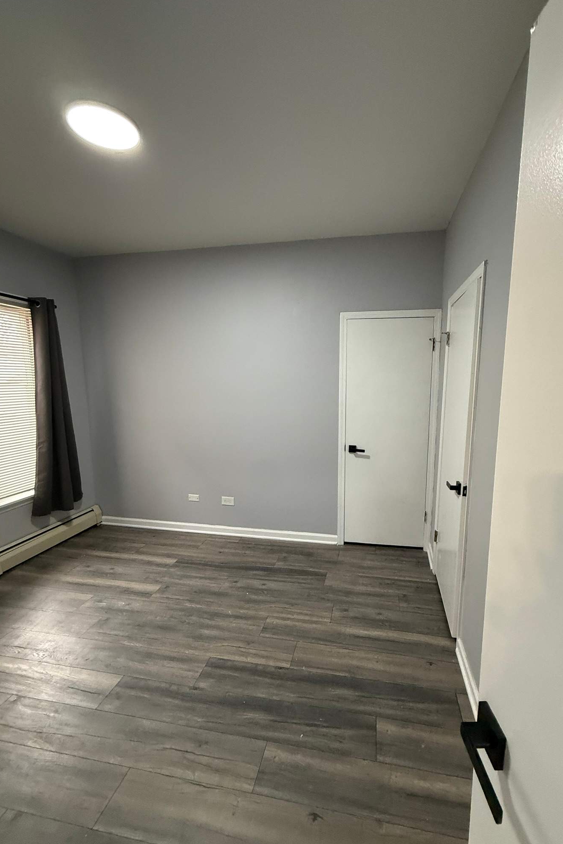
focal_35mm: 15
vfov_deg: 100.4
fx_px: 352
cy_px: 430
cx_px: 314
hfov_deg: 77.0
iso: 500
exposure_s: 1/120
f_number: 2.2
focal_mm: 2.22
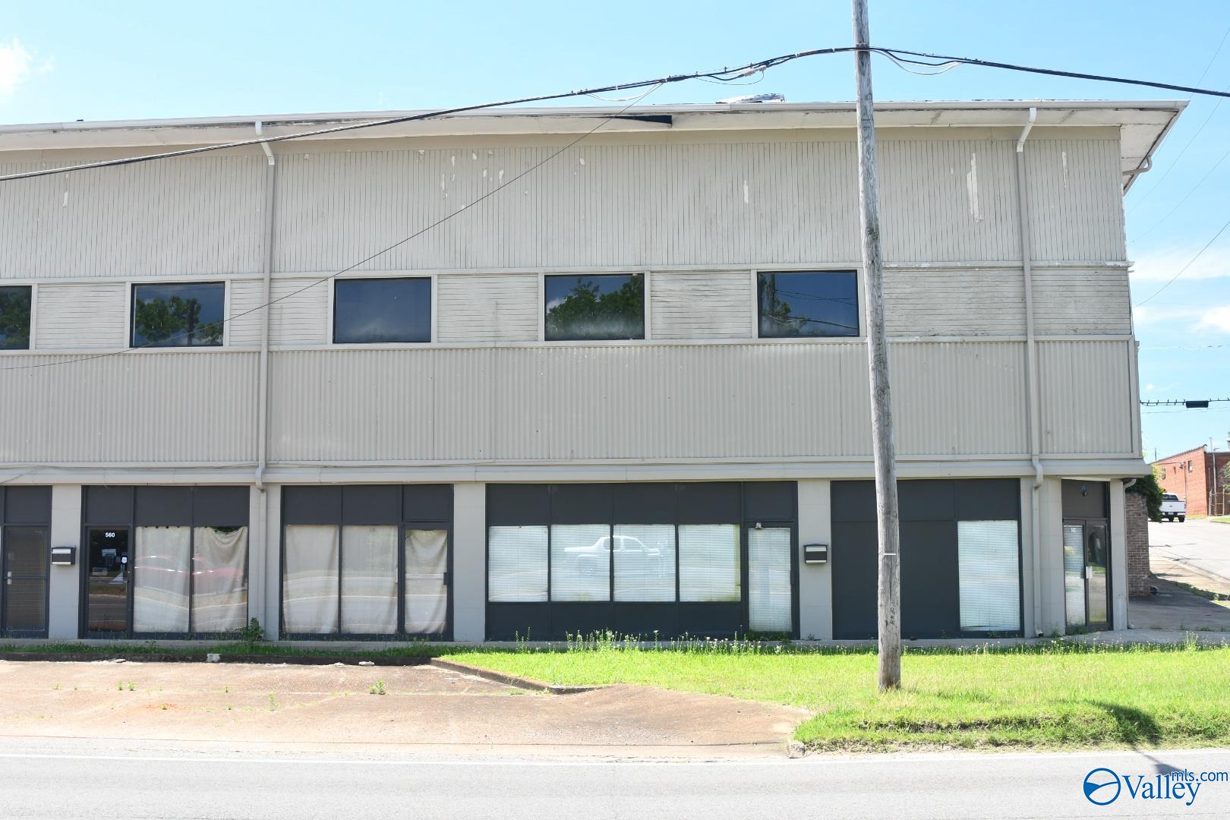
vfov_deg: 36.9
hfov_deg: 53.1
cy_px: 410
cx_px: 615
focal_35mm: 36
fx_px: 1230
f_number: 5
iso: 400
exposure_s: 1/250
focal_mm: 24
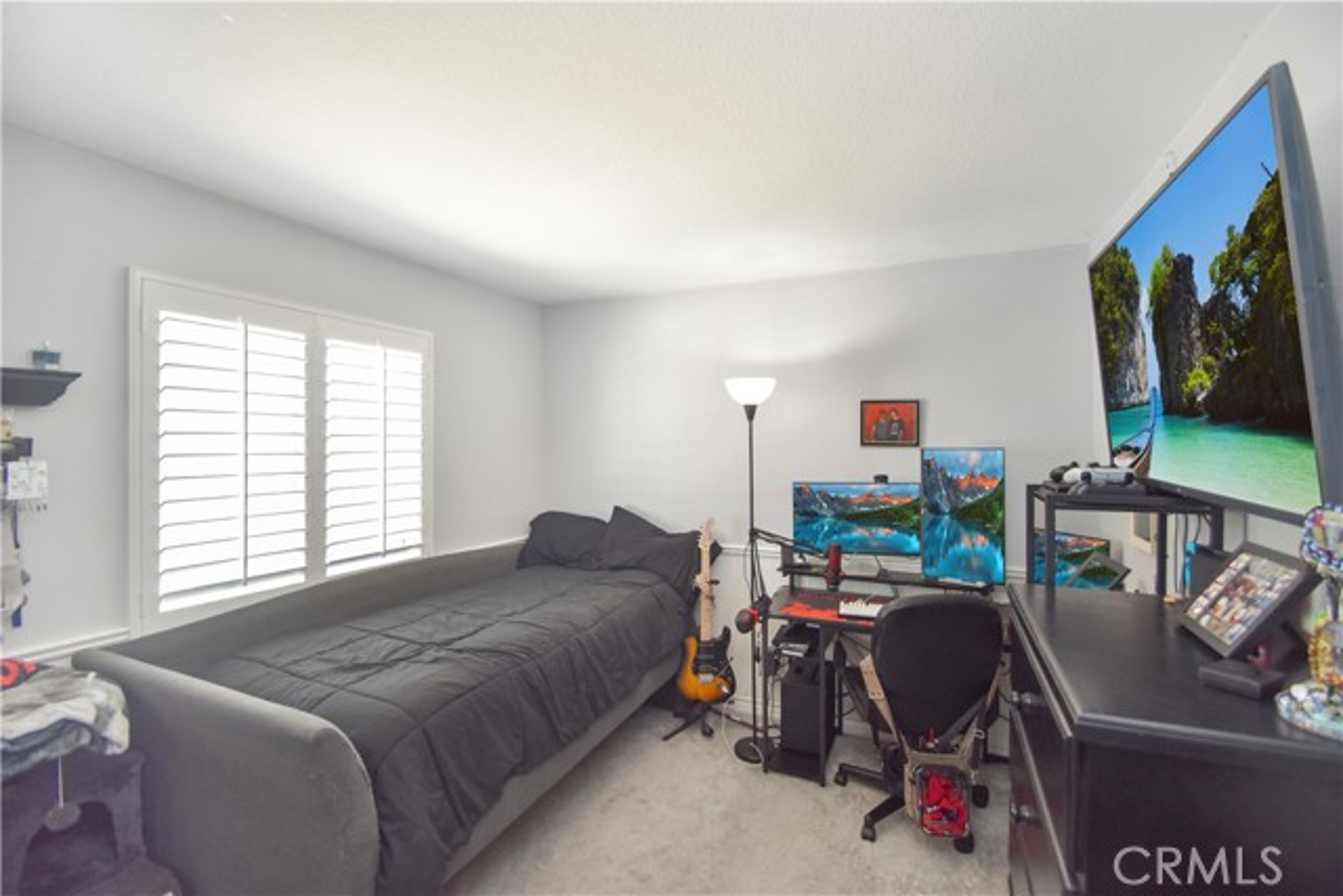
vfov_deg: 77.4
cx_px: 672
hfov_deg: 100.4
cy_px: 448
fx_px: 560
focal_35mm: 15
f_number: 4
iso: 640
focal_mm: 10
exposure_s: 1/60
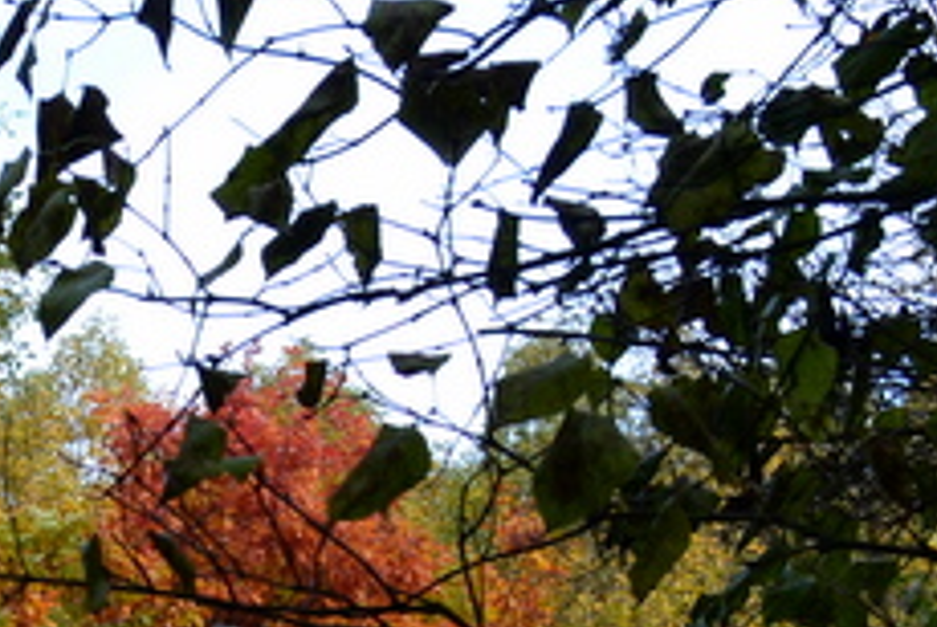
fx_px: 3258
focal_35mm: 125
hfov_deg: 15.3
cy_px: 672
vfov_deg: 10.9
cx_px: -424
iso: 400
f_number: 9
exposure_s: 1/160
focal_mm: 24
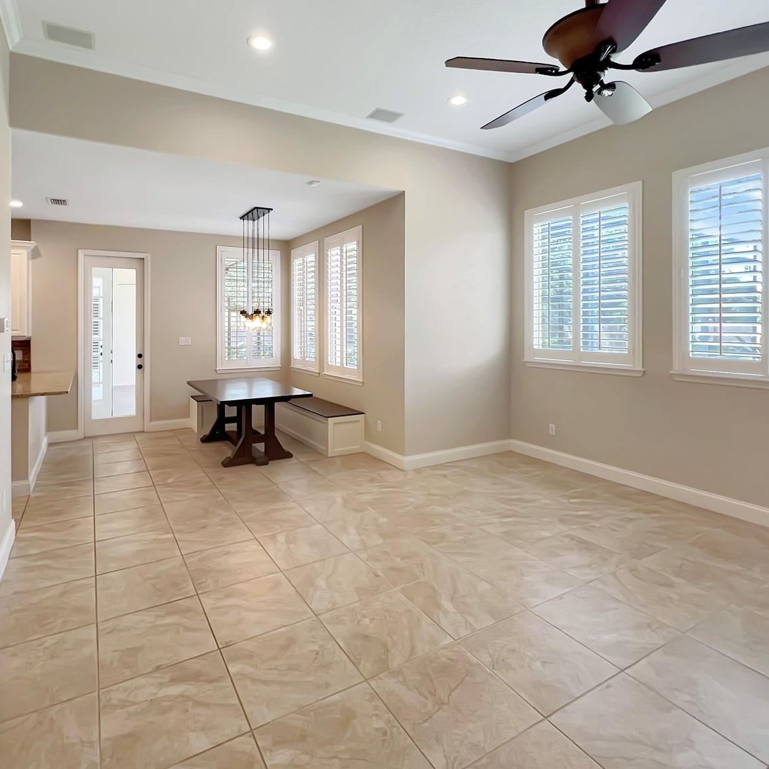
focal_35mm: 16
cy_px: 392
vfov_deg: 87.4
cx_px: 346
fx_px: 402
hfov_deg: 87.2
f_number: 1.8
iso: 125
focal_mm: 1.57
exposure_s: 1/120
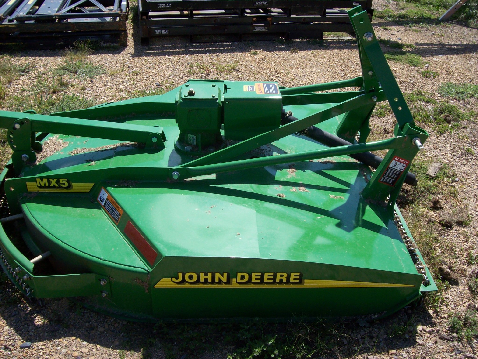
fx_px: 497
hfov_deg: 51.4
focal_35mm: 36
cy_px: 180
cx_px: 239
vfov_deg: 39.6
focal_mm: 6
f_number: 4.8
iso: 80
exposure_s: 1/515
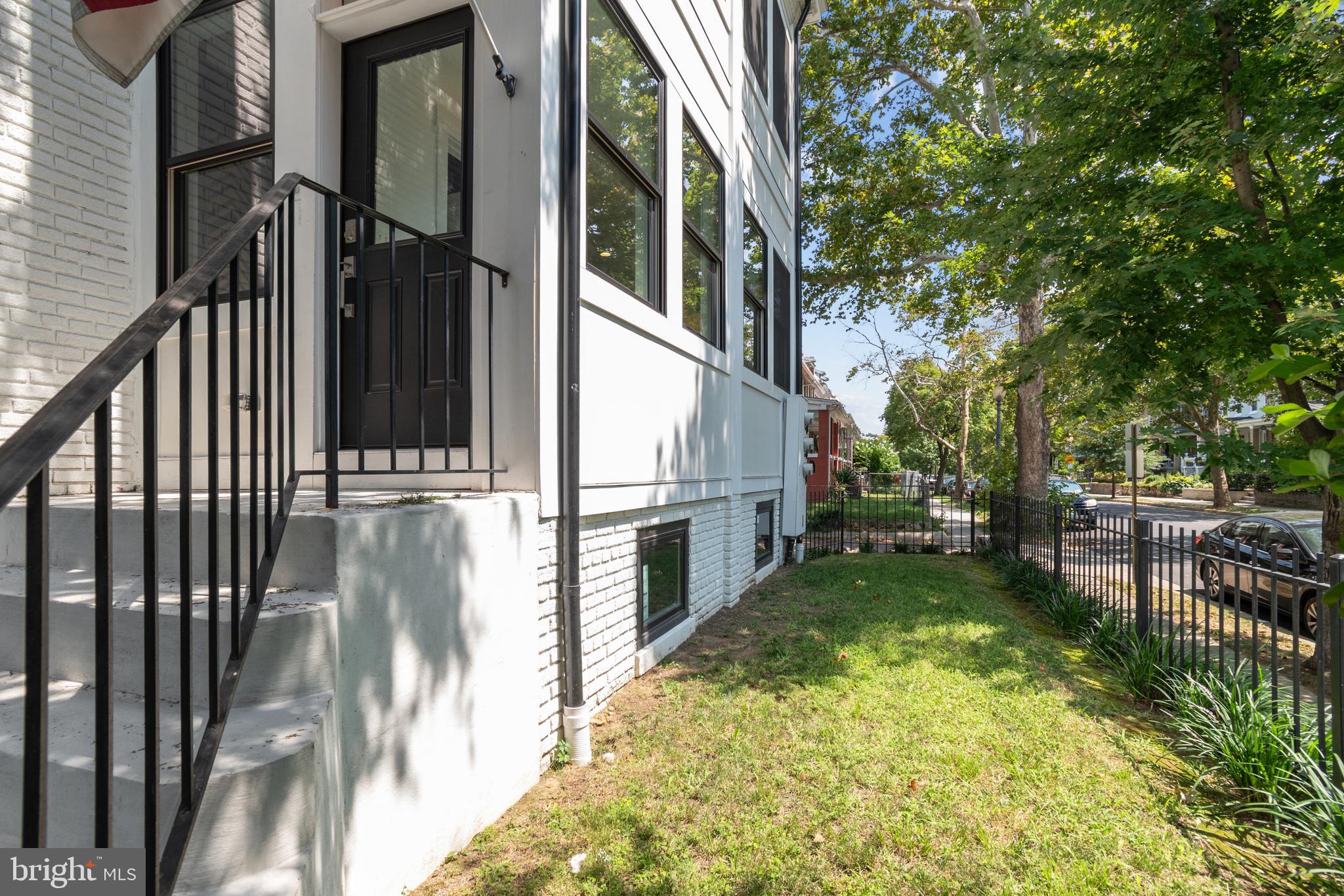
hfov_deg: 100.4
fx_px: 560
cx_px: 672
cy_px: 448
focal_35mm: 15
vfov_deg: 77.3
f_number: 9
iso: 200
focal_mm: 10
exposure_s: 1/160
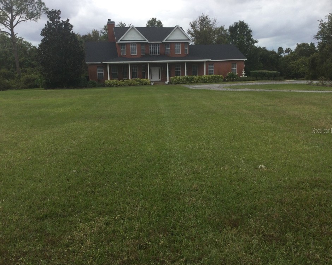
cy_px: 130
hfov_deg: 54.2
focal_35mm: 33
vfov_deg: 44.5
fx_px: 324
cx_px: 164
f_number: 2.4
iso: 25
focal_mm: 3.3
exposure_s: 1/641
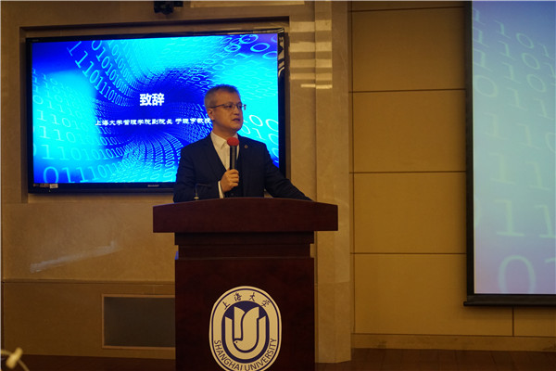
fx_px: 849
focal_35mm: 55
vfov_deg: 24.6
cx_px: 278
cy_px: 186
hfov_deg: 36.2
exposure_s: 1/160
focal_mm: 55
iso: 2000
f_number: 4
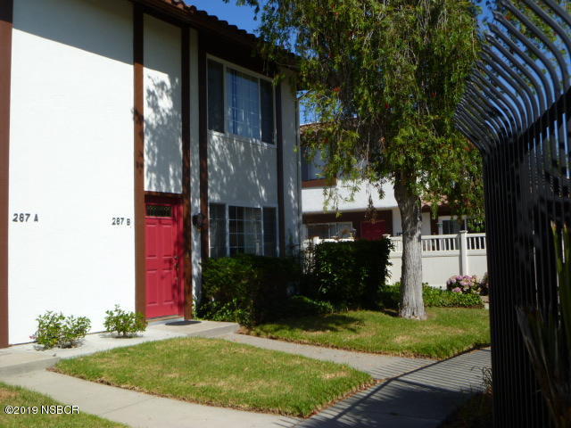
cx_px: 286
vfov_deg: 36.8
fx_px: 643
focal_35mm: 39
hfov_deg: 47.9
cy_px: 214
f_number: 3.7
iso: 80
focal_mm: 6.9
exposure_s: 1/800
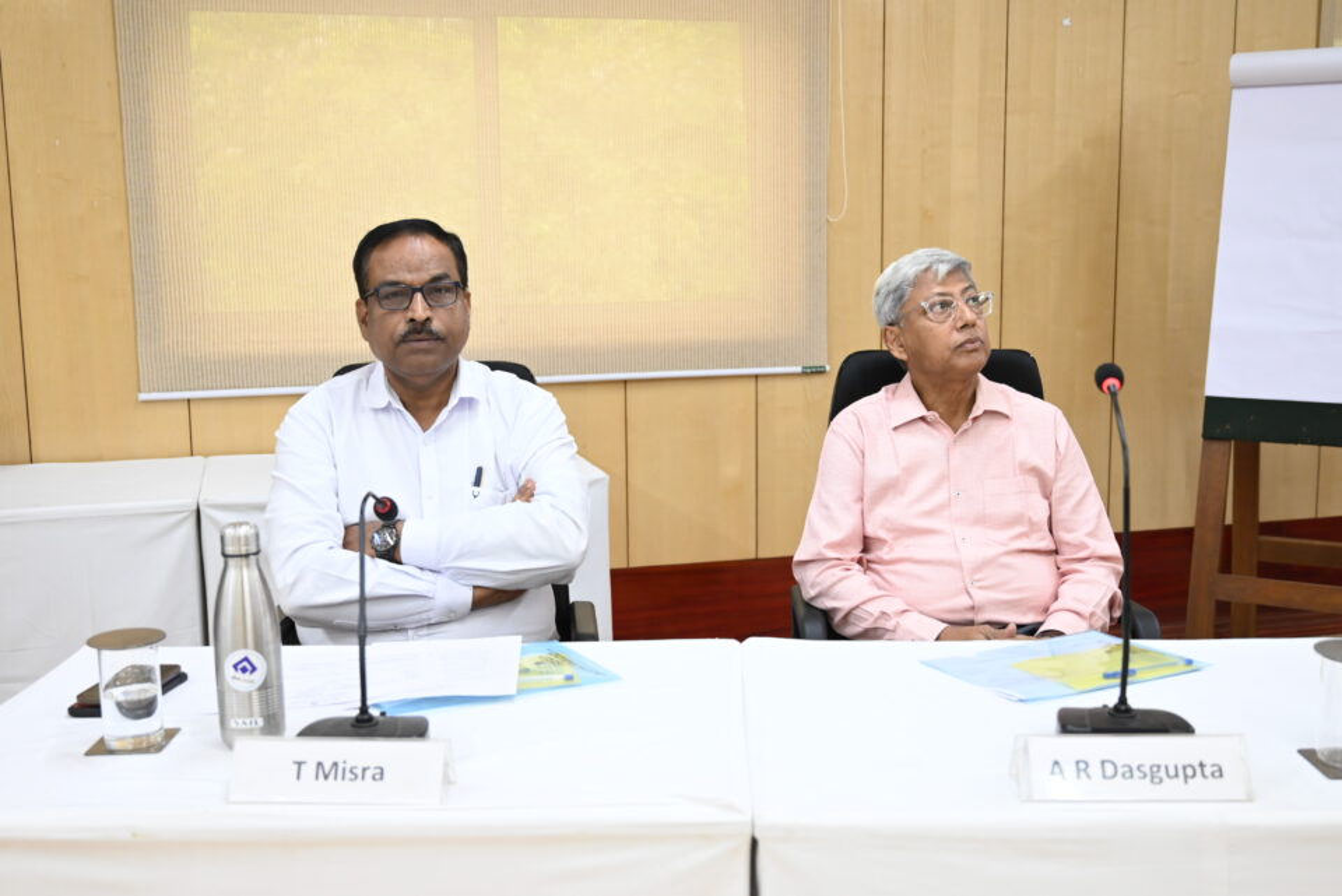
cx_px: 671
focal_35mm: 38
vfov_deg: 35.1
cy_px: 448
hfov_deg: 50.7
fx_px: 1417
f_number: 4
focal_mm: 38
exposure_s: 1/160
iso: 3200
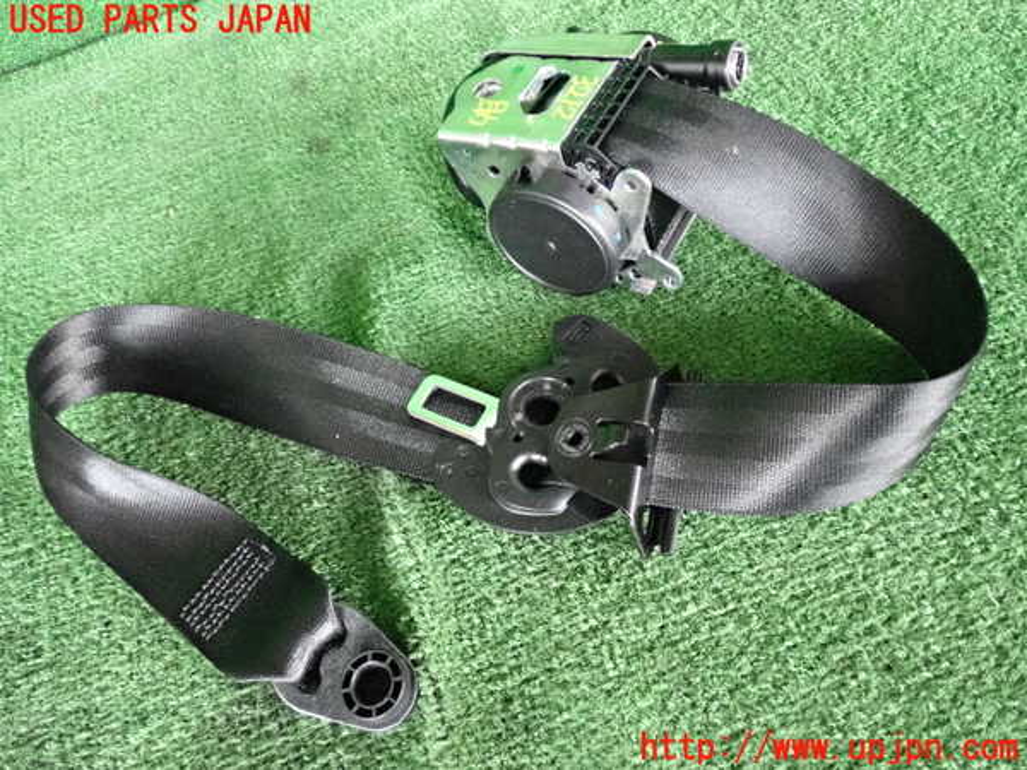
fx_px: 949
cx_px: 514
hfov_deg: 56.8
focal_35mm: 32
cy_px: 385
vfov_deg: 44.2
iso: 3200
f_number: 2.4
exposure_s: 1/125
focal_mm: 5.79
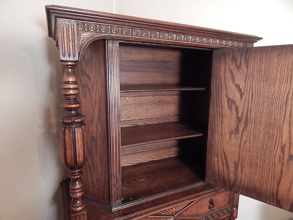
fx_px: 186
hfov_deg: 76.4
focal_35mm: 22
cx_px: 146
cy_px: 110
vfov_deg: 61.1
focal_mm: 4
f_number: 3
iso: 400
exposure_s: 1/13
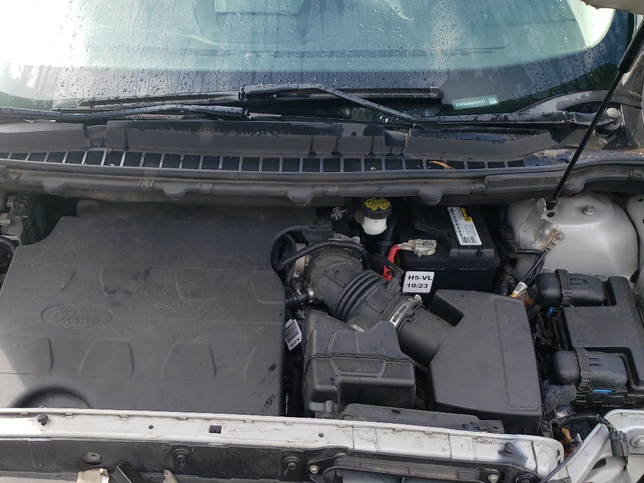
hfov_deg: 48.3
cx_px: 228
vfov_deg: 37.5
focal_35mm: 38
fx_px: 707
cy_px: 298
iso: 50
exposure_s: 1/667
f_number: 1.5
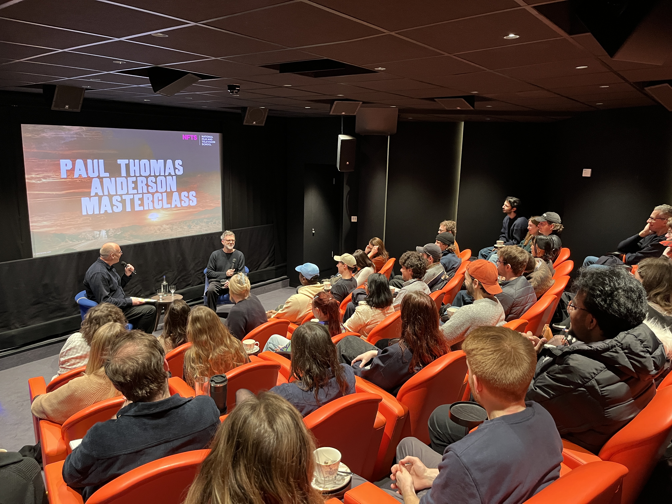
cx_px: 336
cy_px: 252
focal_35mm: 26
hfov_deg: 67.3
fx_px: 505
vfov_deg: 53.1
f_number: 1.6
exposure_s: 1/32
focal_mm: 5.1
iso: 400
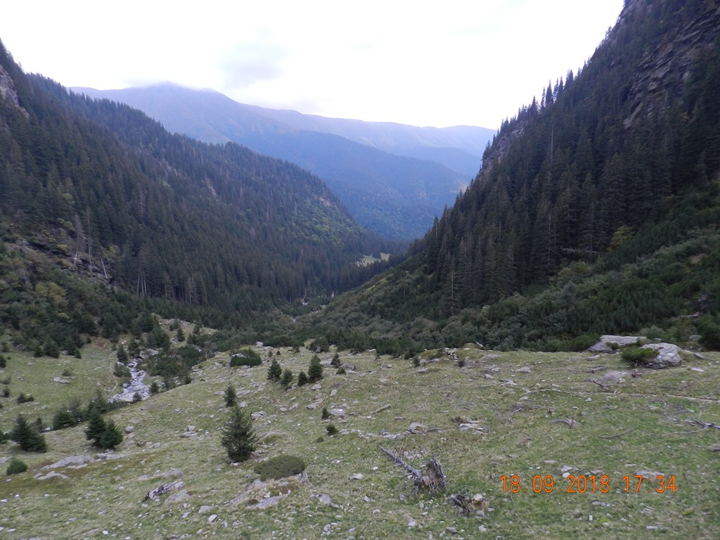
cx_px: 360
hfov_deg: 73.9
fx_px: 478
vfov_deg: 58.9
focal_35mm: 23
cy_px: 270
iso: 160
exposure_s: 1/80
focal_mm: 4
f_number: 3.4
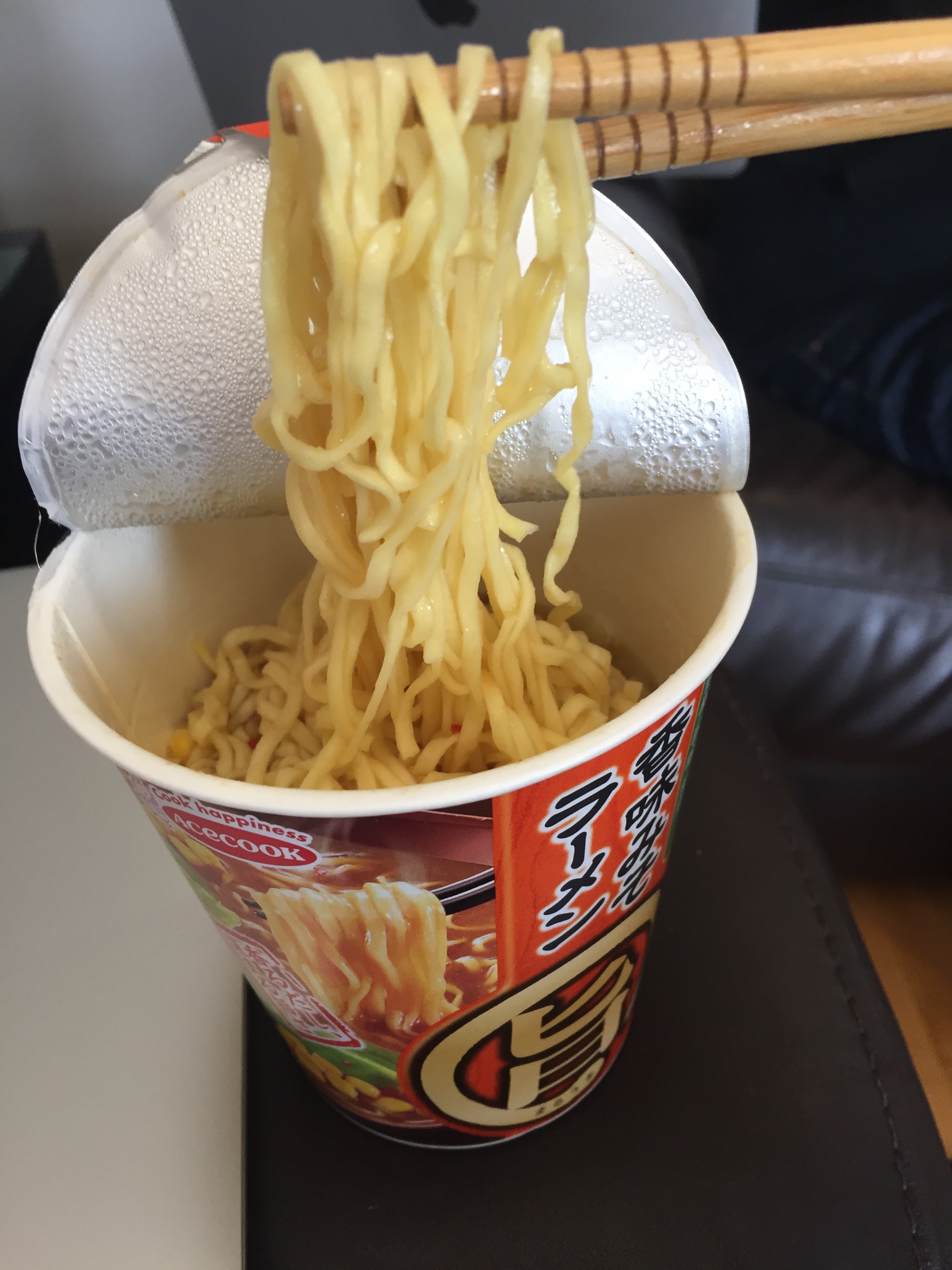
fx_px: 1063
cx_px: 476
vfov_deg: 61.7
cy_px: 635
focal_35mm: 29
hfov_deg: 48.2
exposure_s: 1/30
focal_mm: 4.15
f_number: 2.2
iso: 64
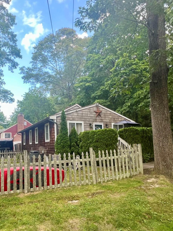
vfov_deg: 76.0
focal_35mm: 22
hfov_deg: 59.9
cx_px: 60
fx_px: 147
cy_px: 131
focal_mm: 1.57
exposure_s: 1/99
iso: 50
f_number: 1.8
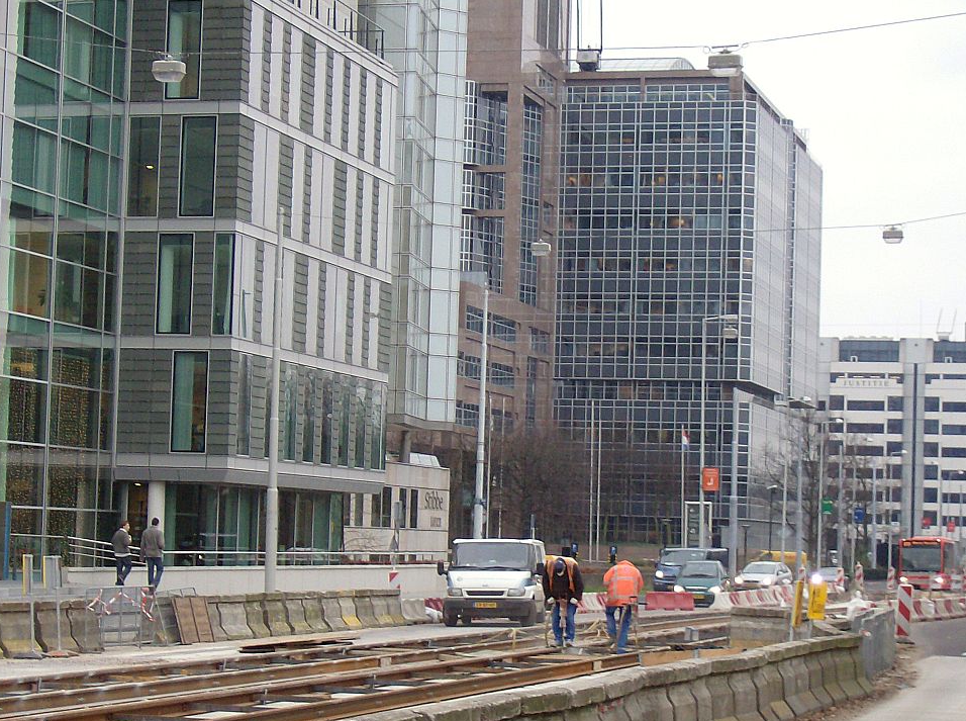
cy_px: 369
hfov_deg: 21.6
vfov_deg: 16.2
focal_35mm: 91
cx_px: 472
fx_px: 2534
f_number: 4.2
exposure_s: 1/109
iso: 186
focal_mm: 14.1
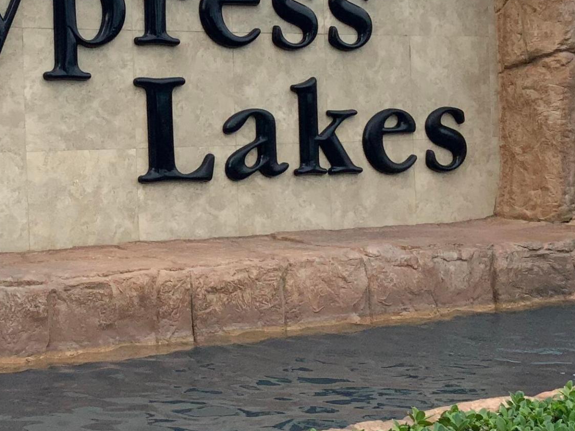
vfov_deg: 19.8
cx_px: 148
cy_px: 136
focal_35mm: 74
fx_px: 1229
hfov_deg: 26.0
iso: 16
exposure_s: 1/1451
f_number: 1.8
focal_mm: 3
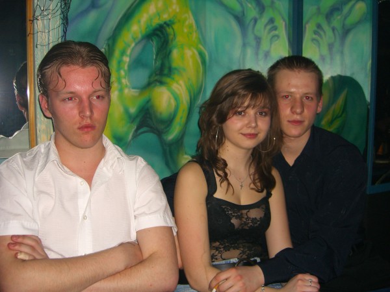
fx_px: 428
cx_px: 195
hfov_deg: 49.0
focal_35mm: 38
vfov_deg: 37.7
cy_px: 146
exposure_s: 1/60
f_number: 2.8
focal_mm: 7.9
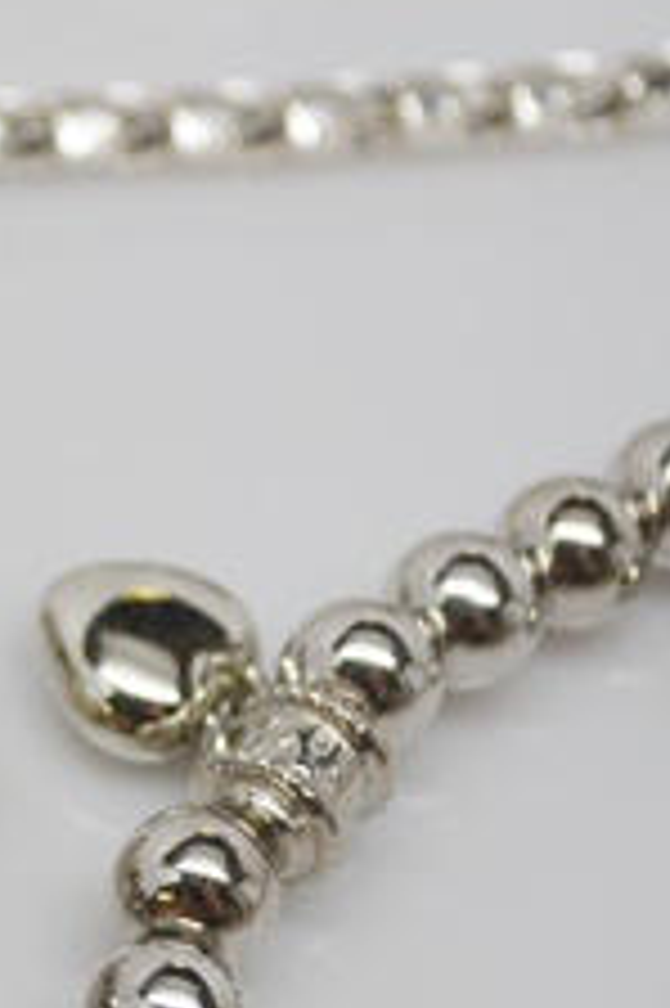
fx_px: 4278
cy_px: 621
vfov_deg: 13.4
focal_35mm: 153
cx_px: -531
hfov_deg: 8.6
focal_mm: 38
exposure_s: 1/125
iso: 360
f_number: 5.6
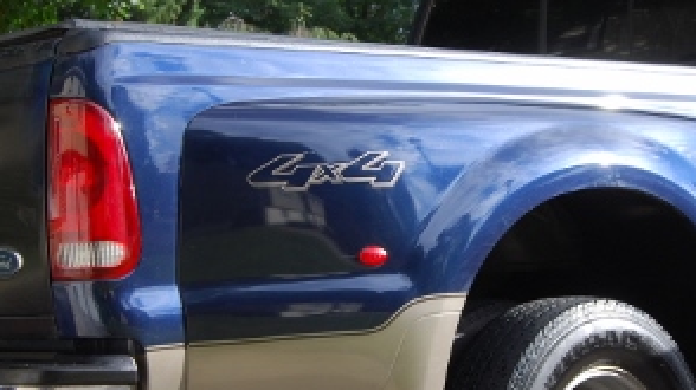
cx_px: 393
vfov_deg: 12.6
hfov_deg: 22.2
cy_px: 236
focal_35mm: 96
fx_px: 1771
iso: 200
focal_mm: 28
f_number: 7.1
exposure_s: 1/200
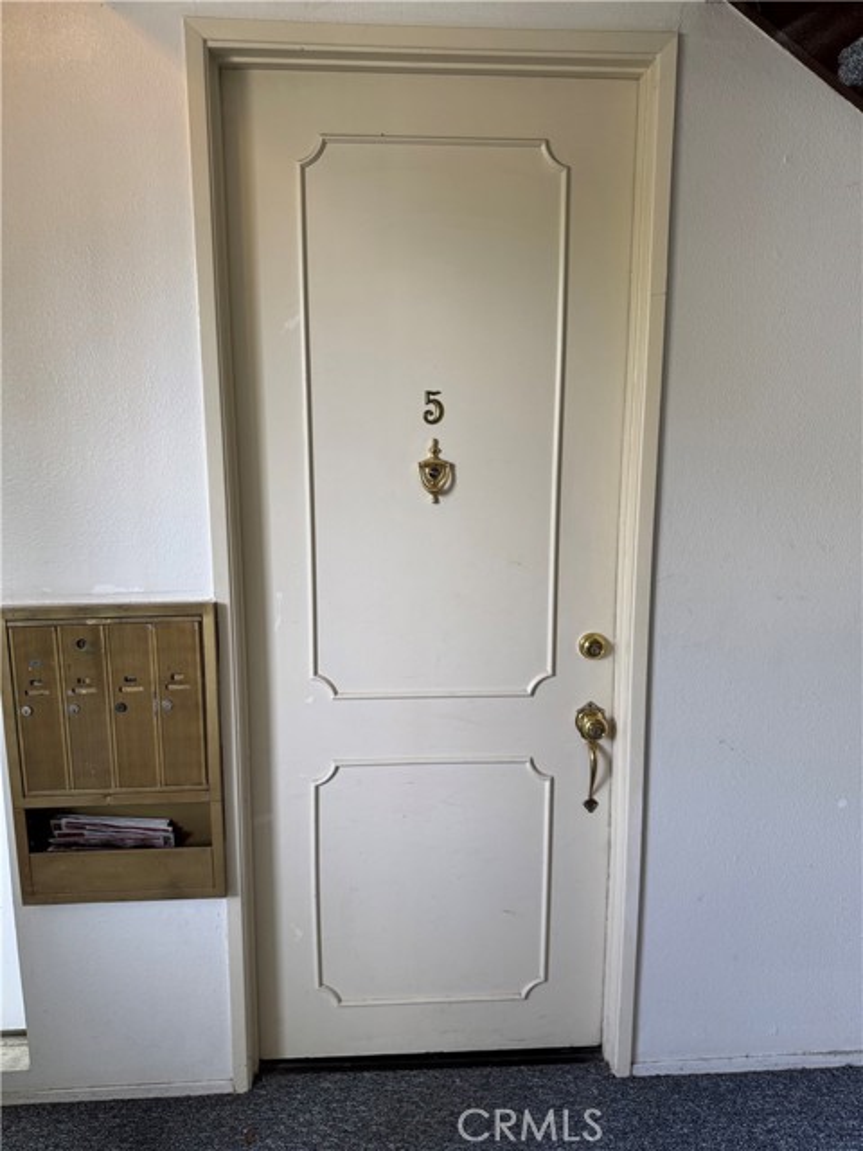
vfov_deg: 71.6
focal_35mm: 24
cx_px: 432
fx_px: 798
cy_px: 576
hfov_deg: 56.8
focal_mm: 6.76
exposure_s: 1/120
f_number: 1.78
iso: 160
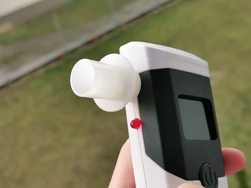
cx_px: 126
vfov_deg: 27.0
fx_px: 392
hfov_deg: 35.5
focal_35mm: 54
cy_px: 94
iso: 50
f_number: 1.6
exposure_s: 1/798
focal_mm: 5.56
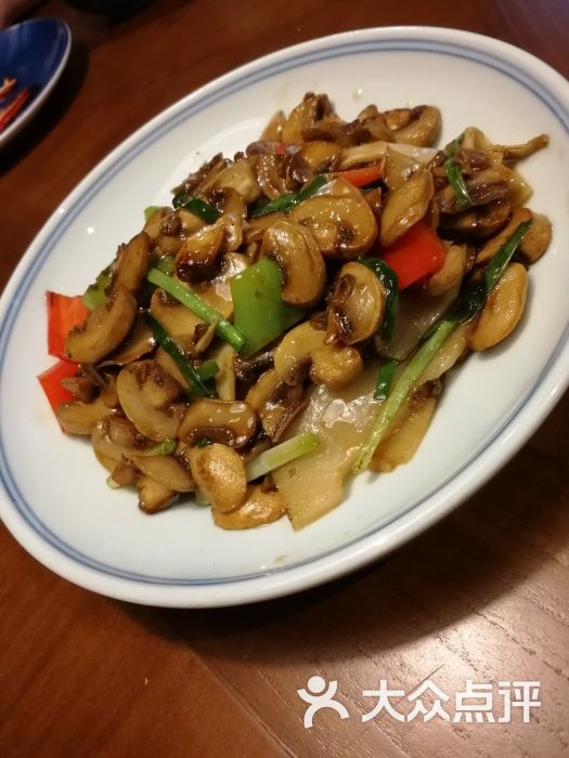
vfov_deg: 65.3
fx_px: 592
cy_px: 379
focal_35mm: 27
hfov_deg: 51.4
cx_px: 284
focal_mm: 3.95
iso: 320
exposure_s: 1/33.3
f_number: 2.2
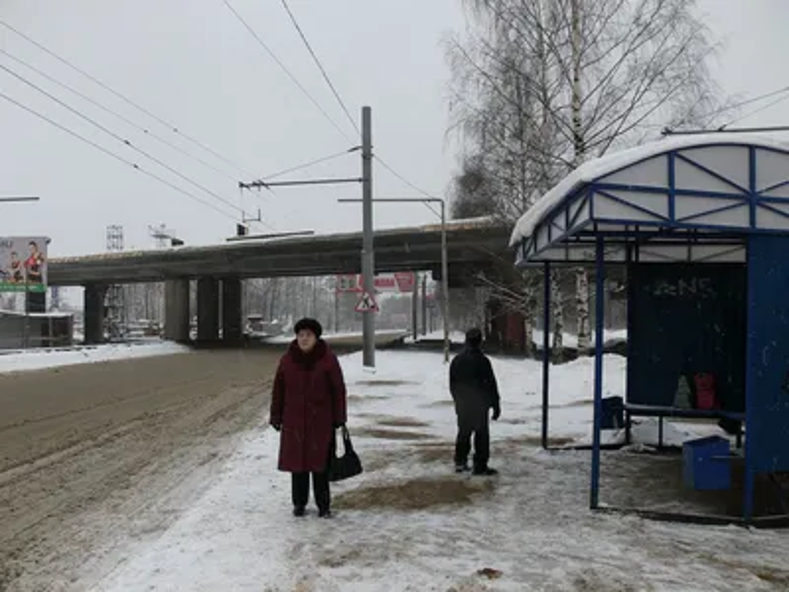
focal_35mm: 35
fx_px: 798
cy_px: 296
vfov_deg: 40.7
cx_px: 394
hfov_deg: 52.6
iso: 80
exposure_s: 1/125
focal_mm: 7.4
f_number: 4
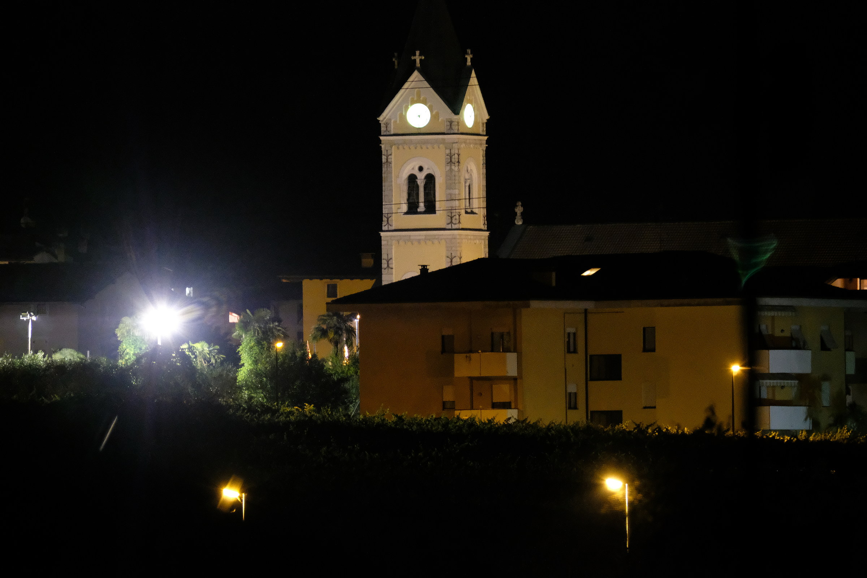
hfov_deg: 2.8
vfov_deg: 1.9
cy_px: 289
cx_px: 434
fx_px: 17555
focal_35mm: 729
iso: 10000
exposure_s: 1/2
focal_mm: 485.8
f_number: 7.6
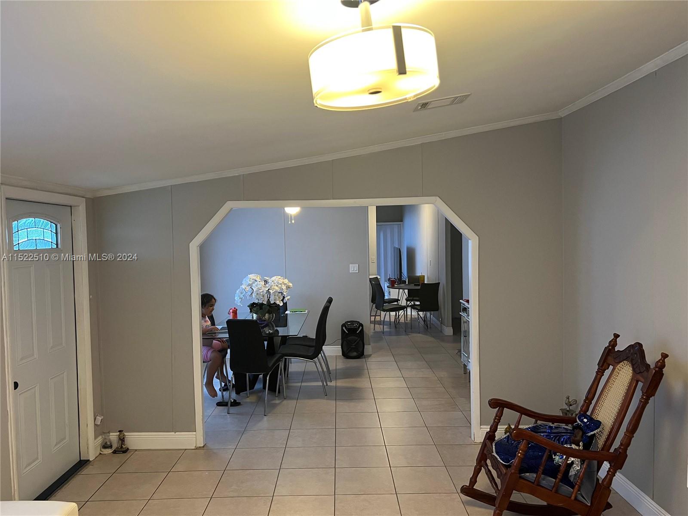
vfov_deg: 53.1
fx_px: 517
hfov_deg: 67.3
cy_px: 258
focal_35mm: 26
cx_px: 344
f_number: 1.5
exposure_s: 1/60
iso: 100
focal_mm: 5.7
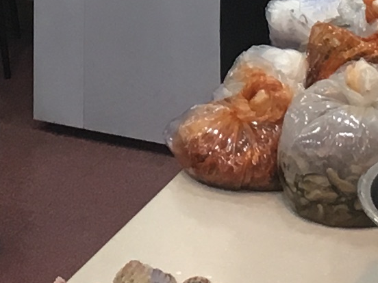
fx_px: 2315
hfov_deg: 9.2
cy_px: -399
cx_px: -110
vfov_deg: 6.6
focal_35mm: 212
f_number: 2.2
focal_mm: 4.15
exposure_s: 1/30
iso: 64
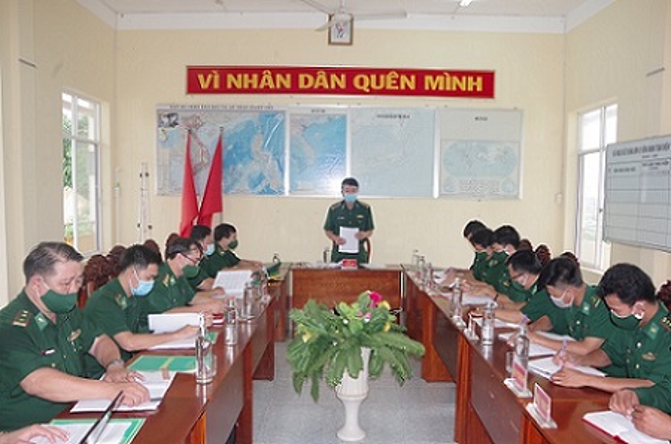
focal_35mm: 27
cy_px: 222
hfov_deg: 67.5
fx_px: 502
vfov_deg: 47.7
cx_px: 336
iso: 1600
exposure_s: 1/80
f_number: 9
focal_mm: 18
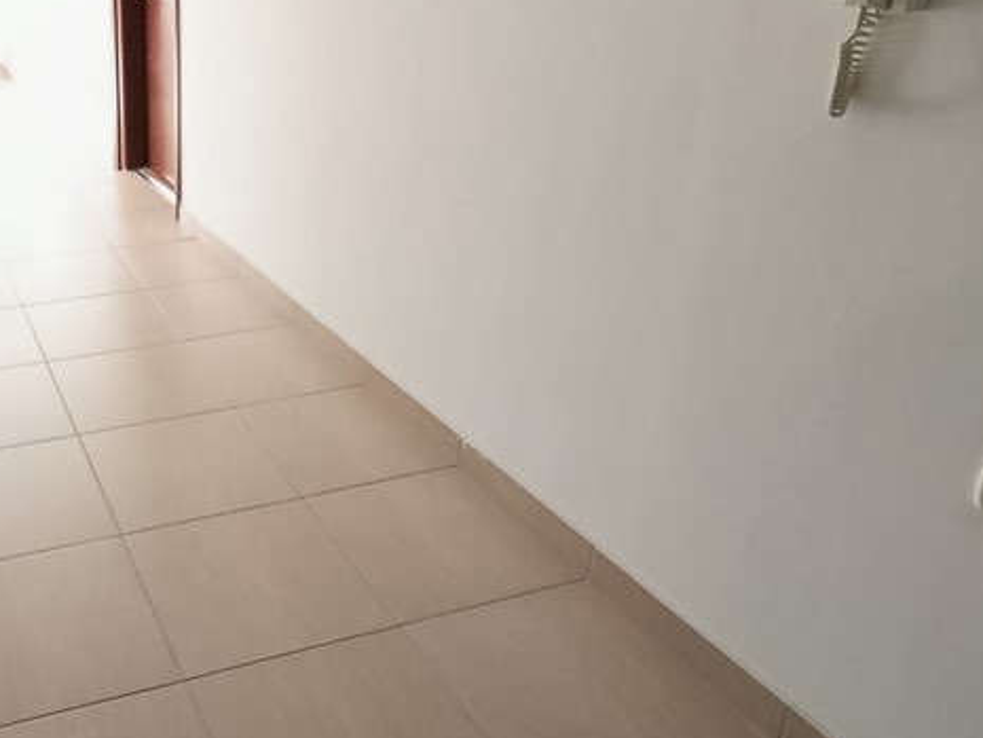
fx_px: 937
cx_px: 169
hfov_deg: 51.2
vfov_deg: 42.4
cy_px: 245
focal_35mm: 33
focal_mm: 1.65
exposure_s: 1/50
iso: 251
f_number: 2.2
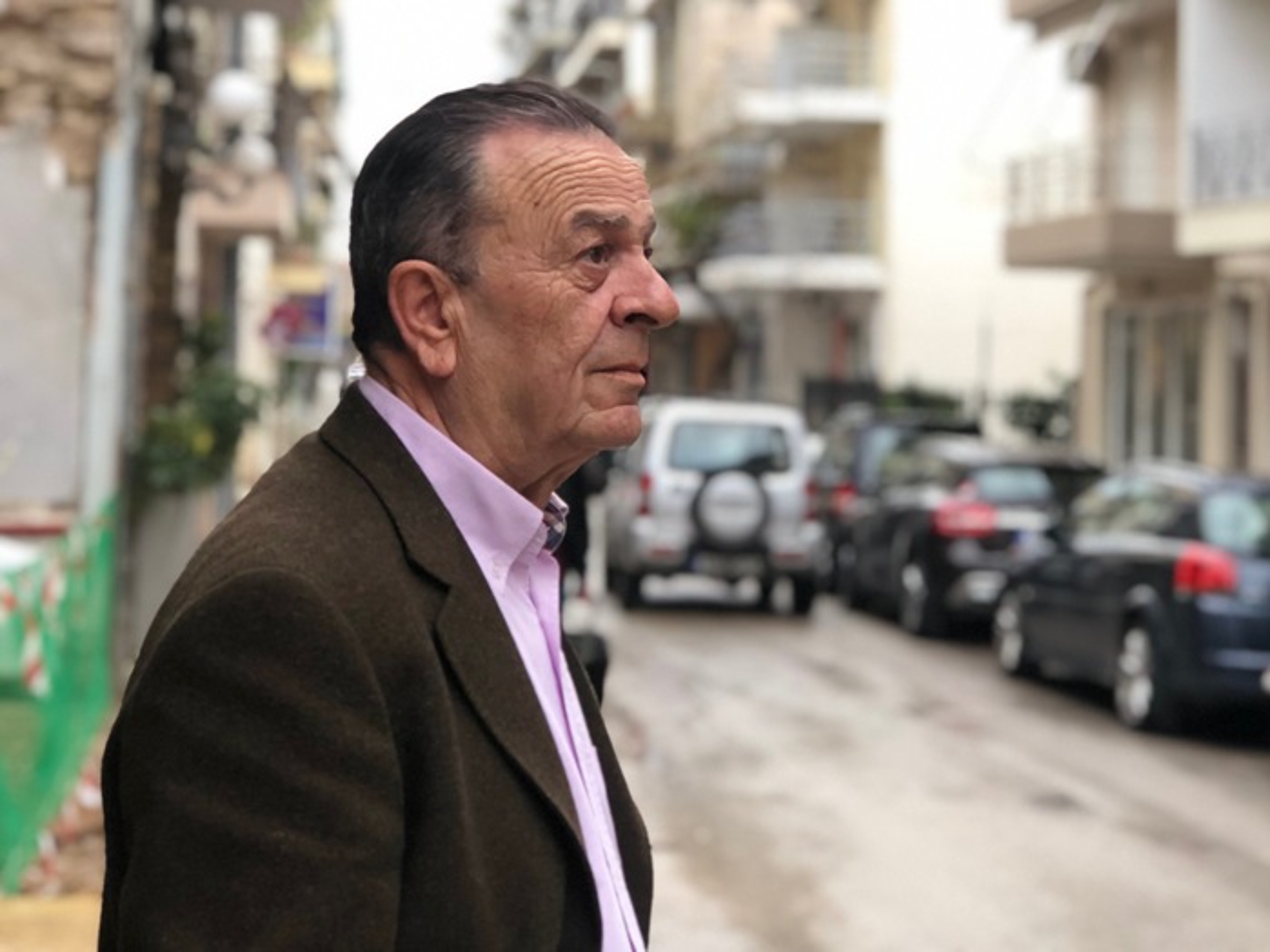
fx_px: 2091
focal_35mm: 57
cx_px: 635
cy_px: 476
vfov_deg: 25.7
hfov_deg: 33.8
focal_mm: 6.6
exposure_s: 1/33
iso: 64
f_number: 2.8
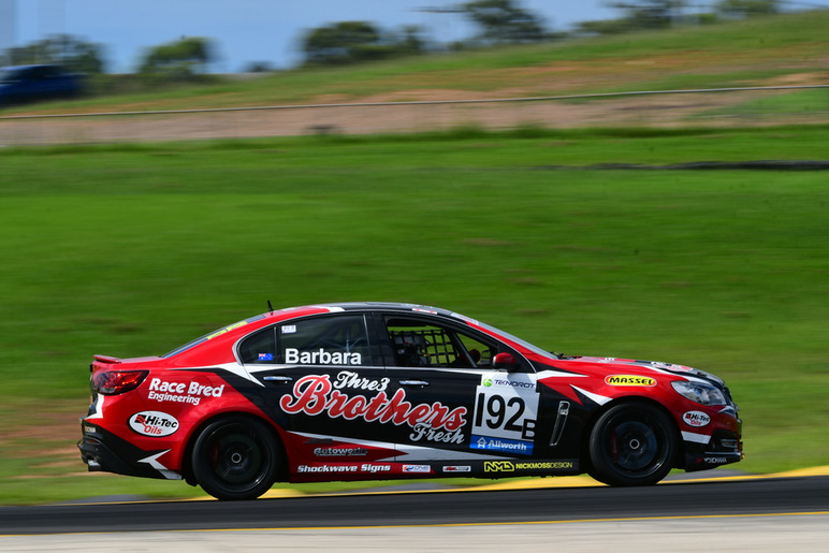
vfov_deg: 4.4
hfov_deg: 6.6
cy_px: 268
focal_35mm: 311
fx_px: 7163
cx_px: 412
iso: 100
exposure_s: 1/80
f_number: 18
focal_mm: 200
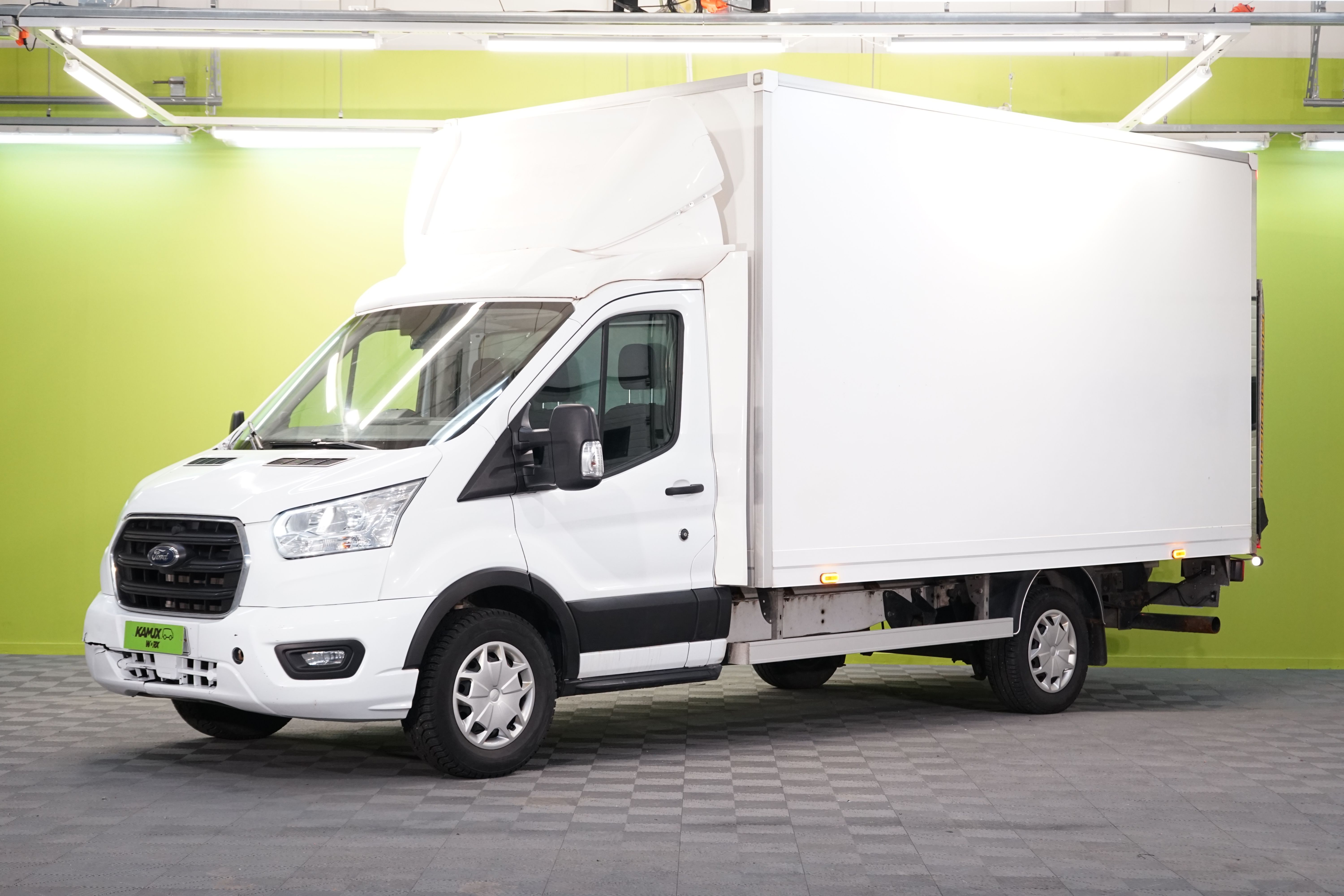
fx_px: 2165
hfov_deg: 34.5
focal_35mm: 58
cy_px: 448
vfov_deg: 23.4
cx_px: 672
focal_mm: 58
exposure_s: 1/80
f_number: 5.6
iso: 1600
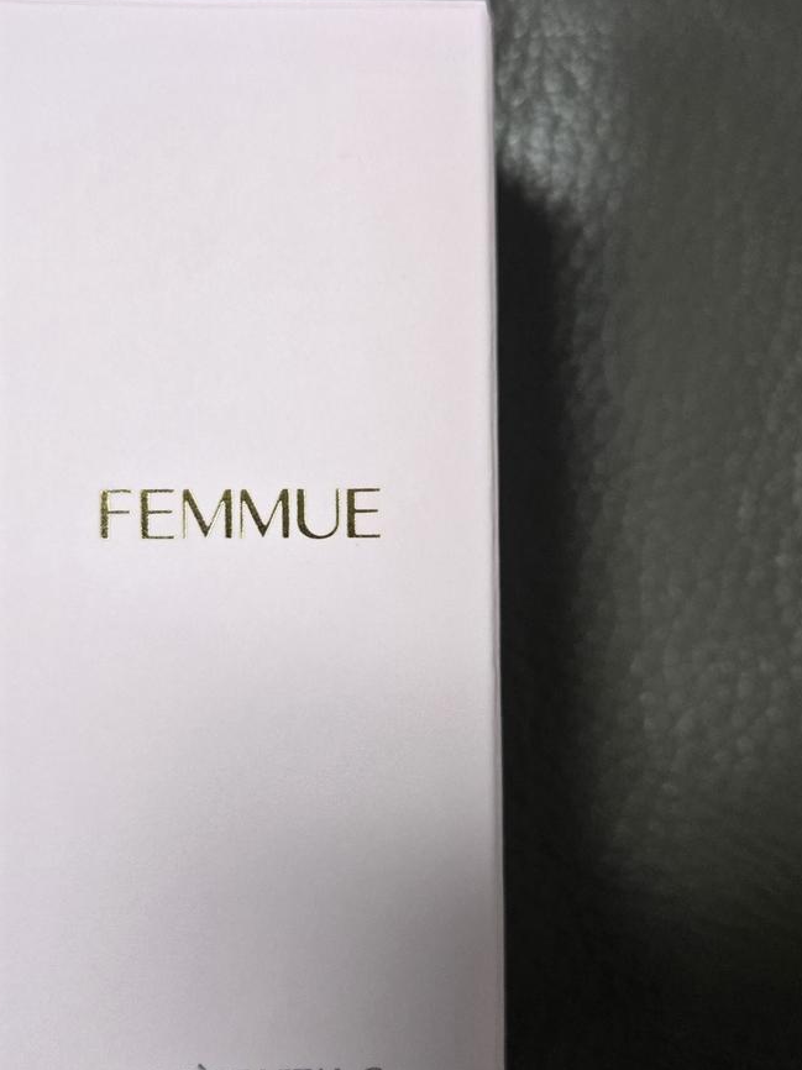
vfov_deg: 53.3
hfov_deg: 40.8
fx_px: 1051
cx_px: 217
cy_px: 677
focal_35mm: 34
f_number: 1.8
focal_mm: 5.4
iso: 320
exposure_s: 1/120
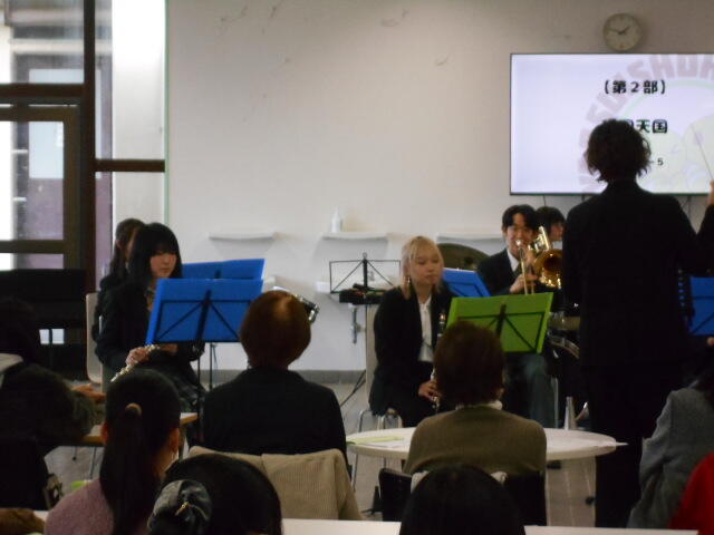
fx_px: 2681
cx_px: 357
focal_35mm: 130
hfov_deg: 15.2
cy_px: 268
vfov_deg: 11.4
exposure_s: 1/80
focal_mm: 23
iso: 800
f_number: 6.5
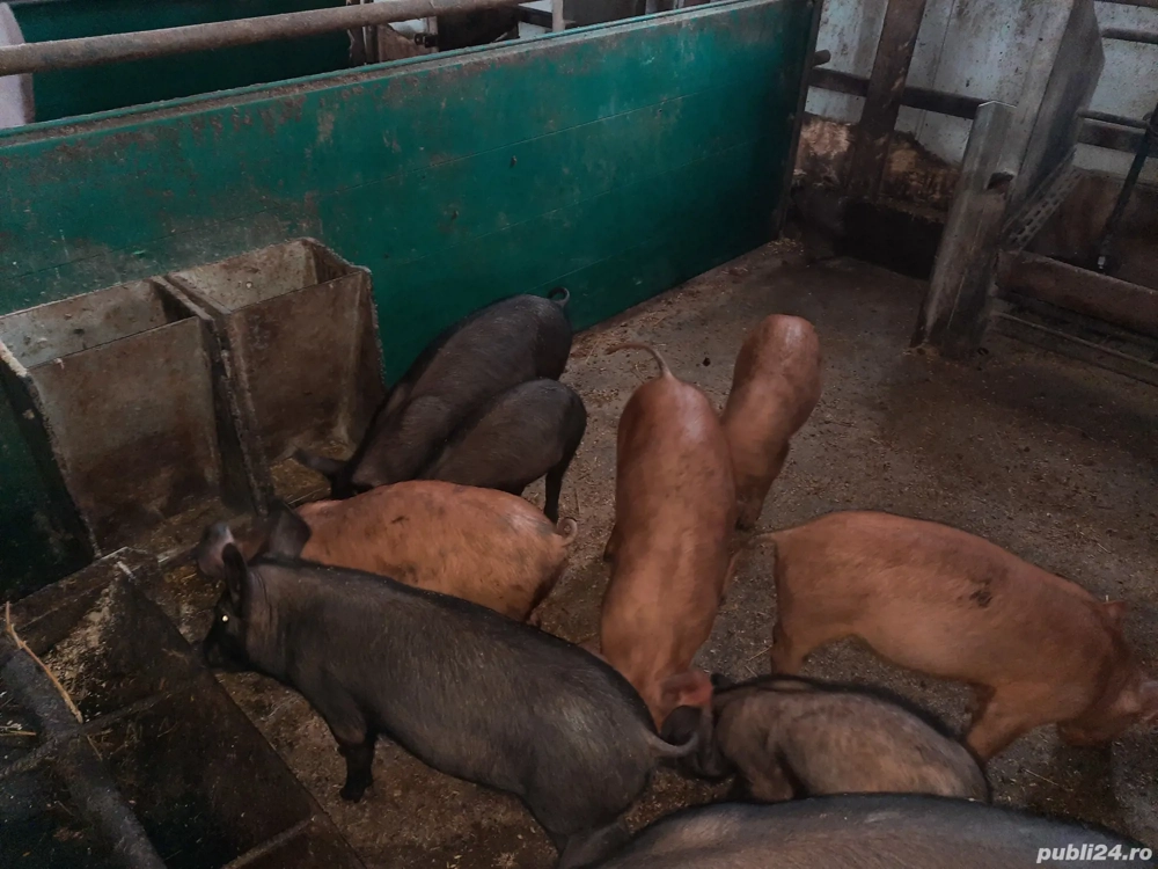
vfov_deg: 54.9
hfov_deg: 69.4
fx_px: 836
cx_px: 579
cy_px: 434
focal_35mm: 25
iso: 320
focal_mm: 4.6
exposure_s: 1/33
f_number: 2
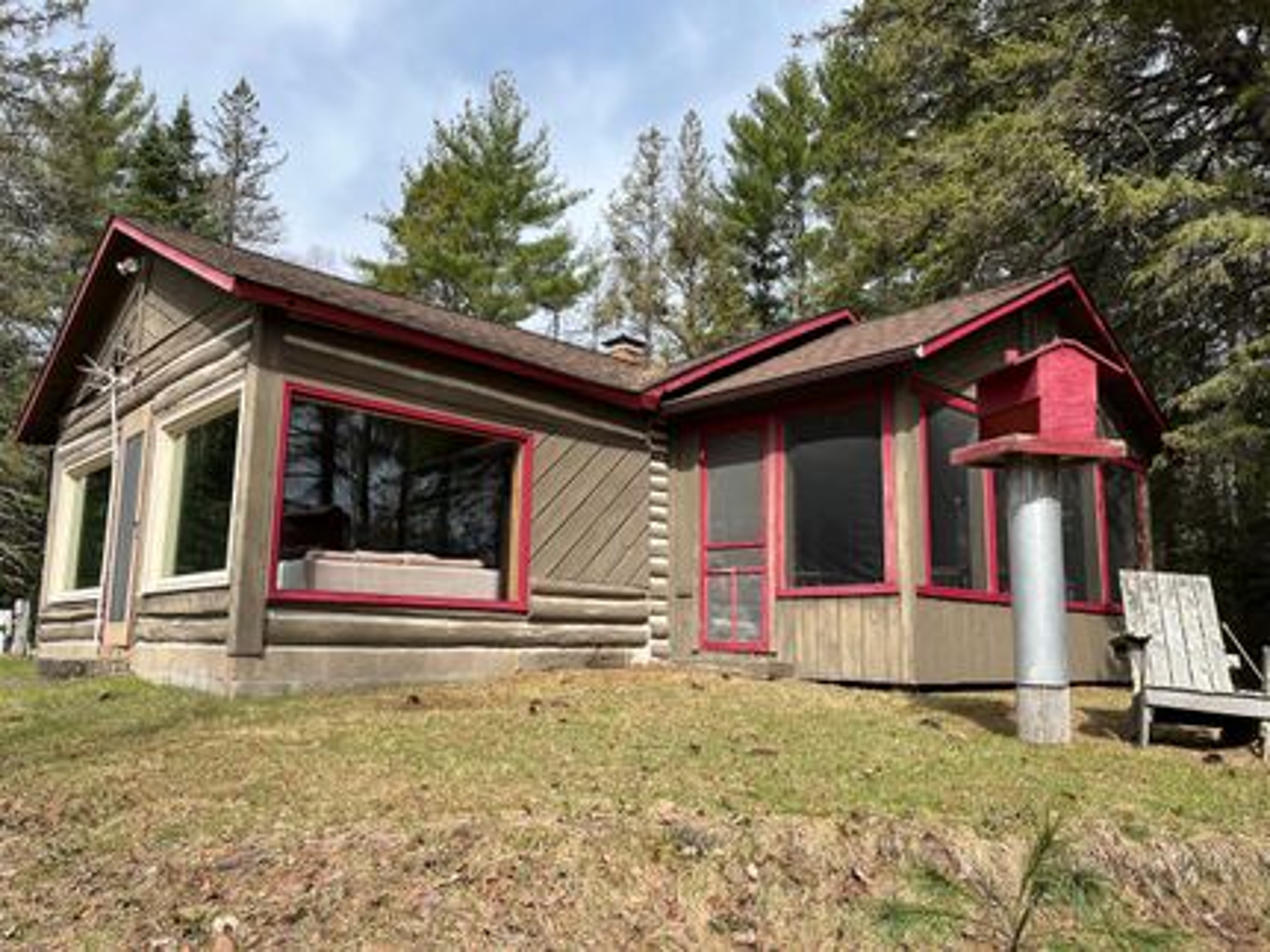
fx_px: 954
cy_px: 476
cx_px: 635
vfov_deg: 53.0
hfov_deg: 67.3
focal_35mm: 26
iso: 50
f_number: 1.6
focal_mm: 5.1
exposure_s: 1/2463
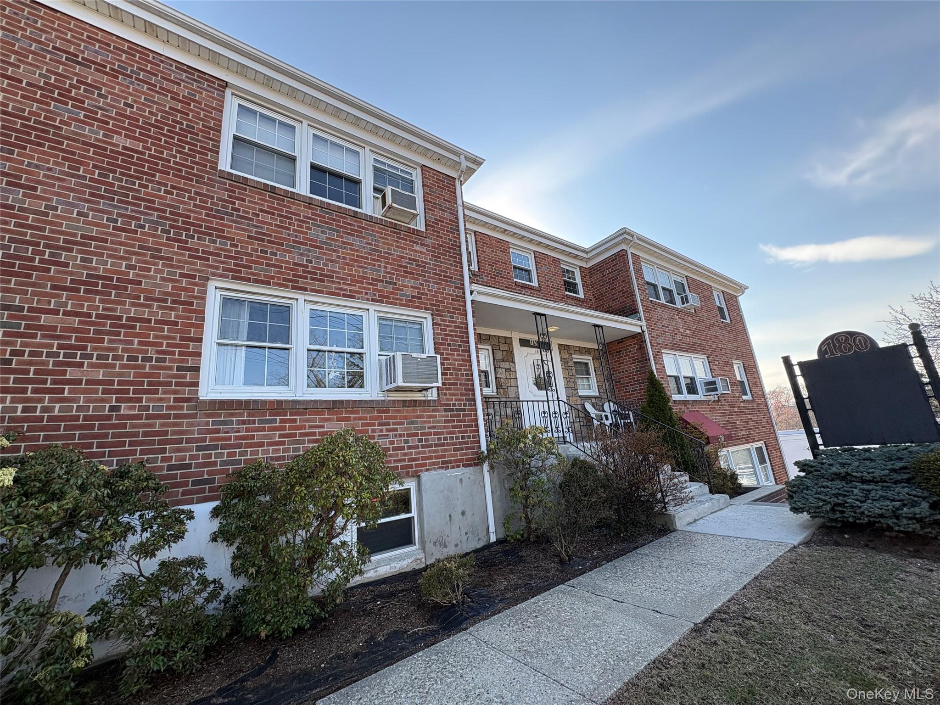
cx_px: 470
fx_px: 380
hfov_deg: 102.1
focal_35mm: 14
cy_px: 352
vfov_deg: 85.7
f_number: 2.2
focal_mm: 2.22
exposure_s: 1/448
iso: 50
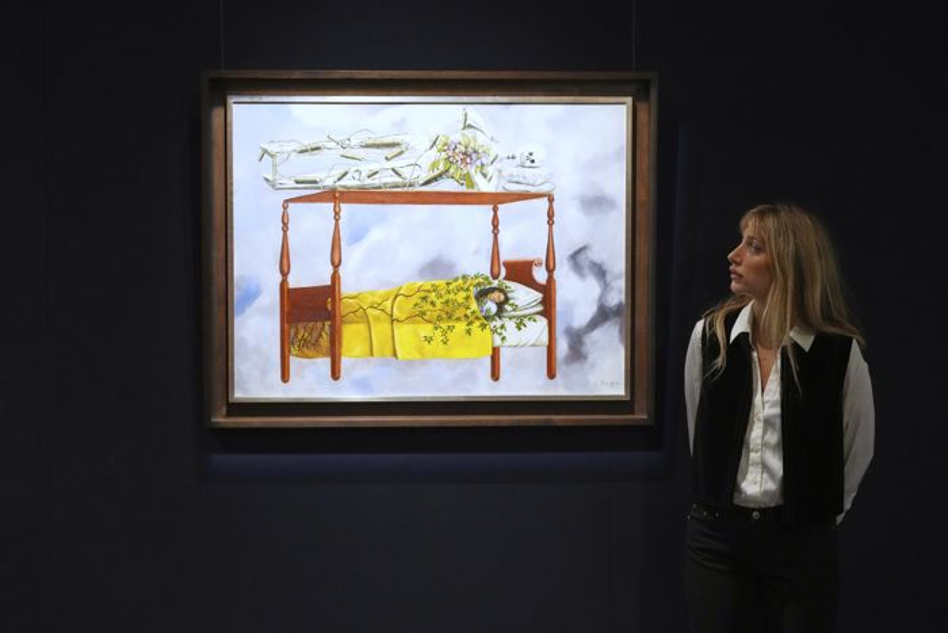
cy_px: 316
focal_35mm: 86
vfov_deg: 15.9
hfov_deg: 23.6
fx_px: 2265
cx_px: 474
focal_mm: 86
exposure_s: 1/125
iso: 4000
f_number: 4
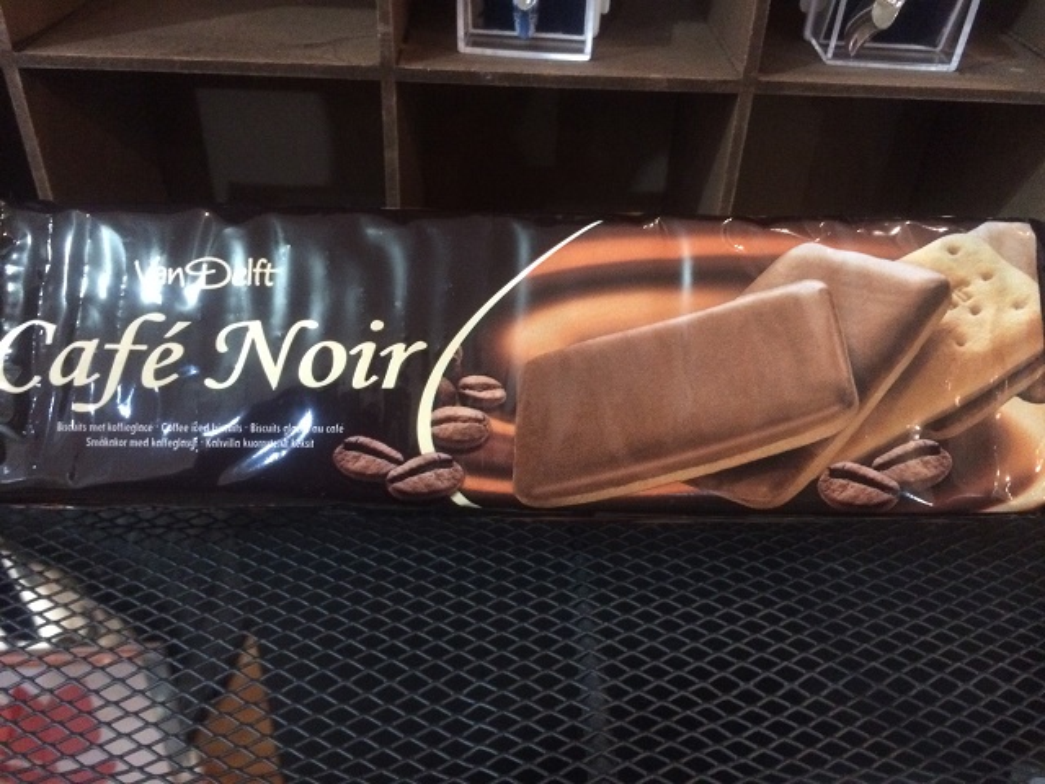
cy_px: 392
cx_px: 522
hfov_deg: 61.7
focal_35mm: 29
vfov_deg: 48.2
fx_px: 875
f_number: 2.2
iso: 400
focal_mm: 4.15
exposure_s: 1/15
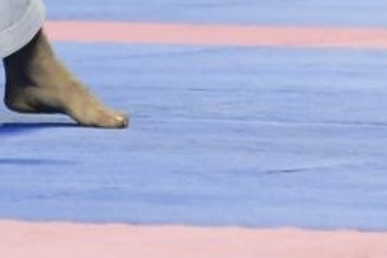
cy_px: -554
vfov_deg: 1.4
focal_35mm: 1001
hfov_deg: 2.1
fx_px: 10760
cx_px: 696
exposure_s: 1/800
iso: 800
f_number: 2.8
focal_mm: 135
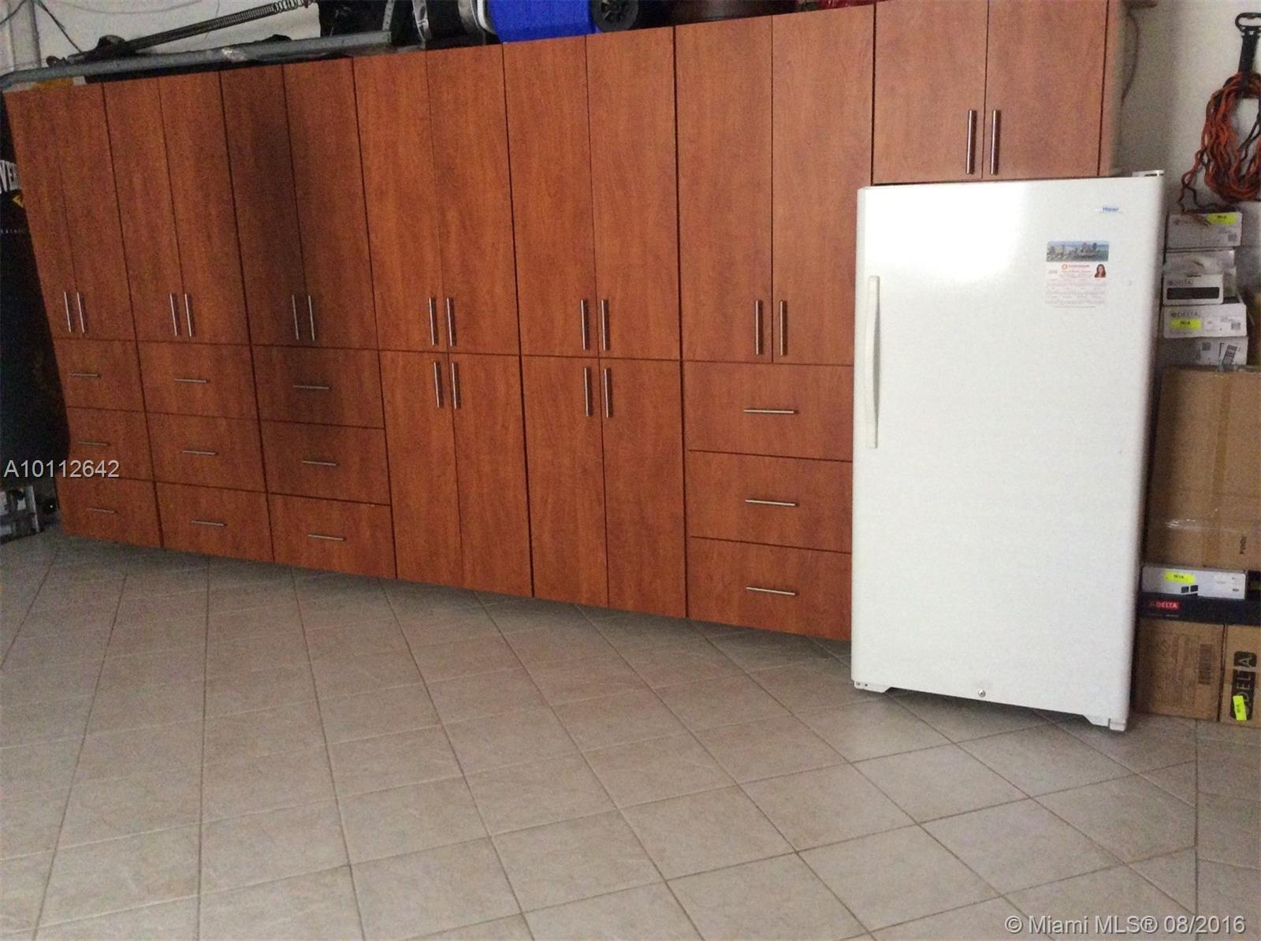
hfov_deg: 56.9
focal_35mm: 32
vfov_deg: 44.0
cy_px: 470
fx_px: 1164
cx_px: 630
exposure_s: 1/15
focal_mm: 3.3
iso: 320
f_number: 2.4
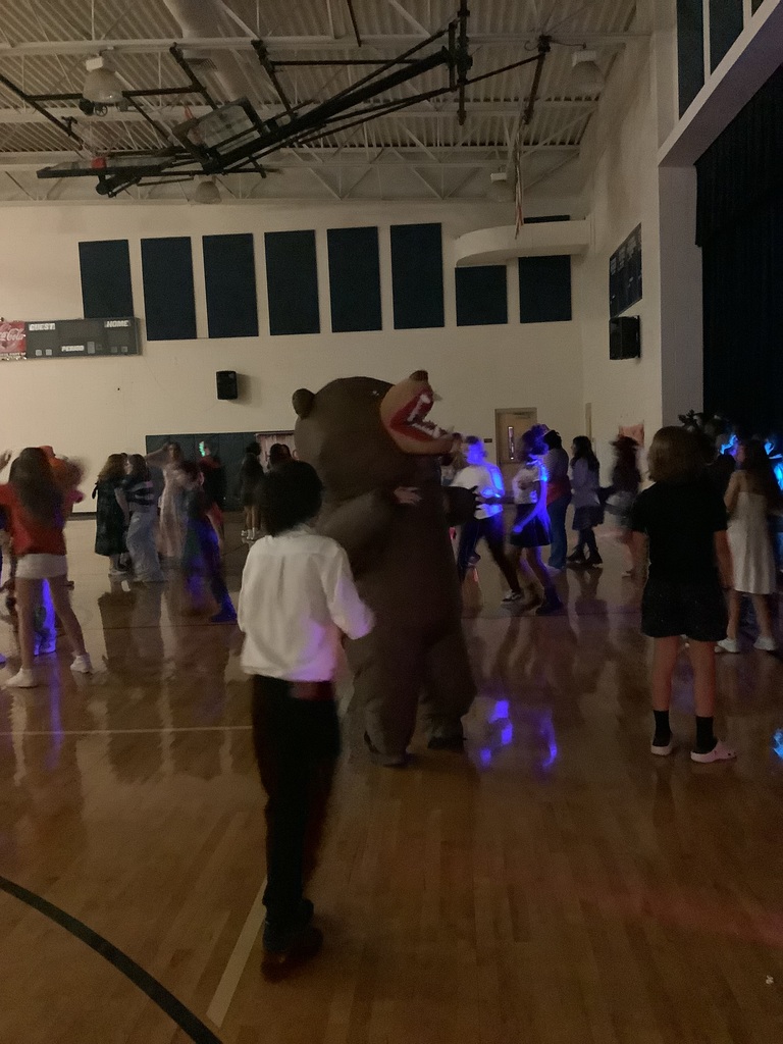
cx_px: 392
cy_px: 522
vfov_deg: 58.4
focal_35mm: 31
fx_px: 935
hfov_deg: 45.4
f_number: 2.4
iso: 800
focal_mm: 3.3
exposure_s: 1/15
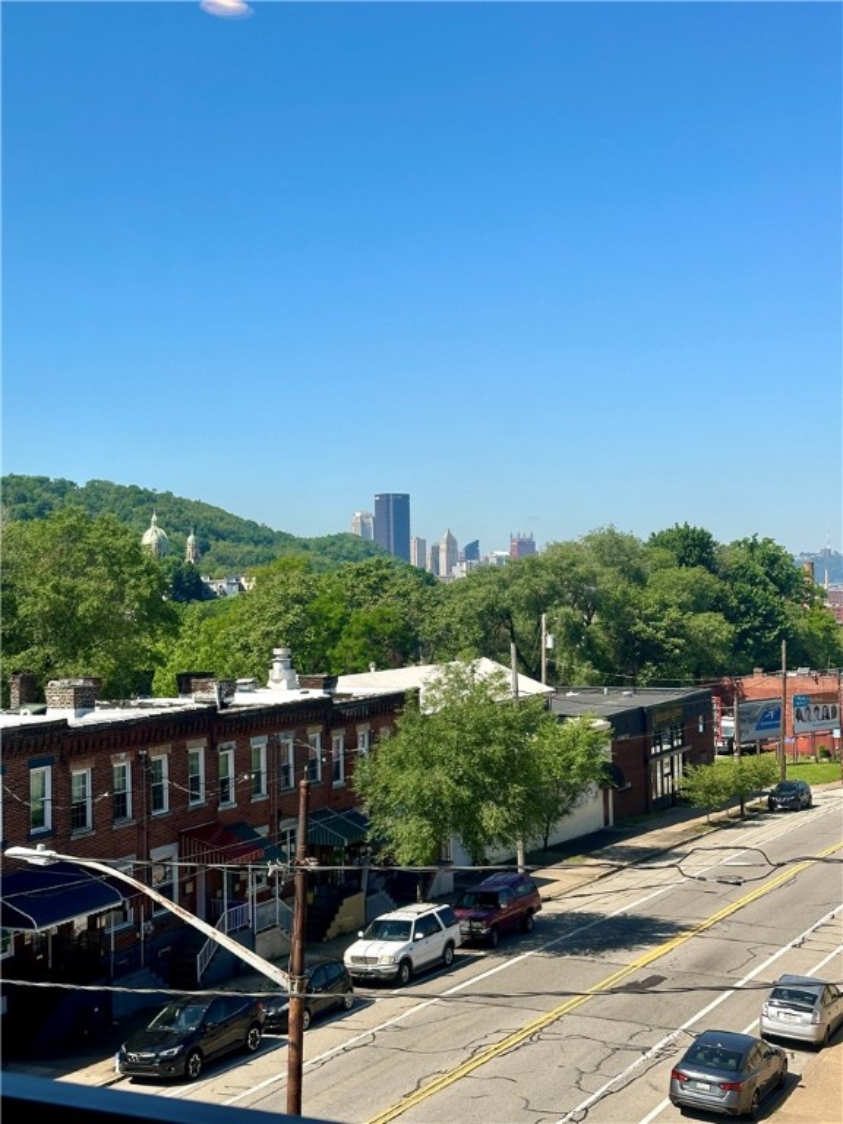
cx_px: 422
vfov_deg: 39.7
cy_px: 562
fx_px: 1559
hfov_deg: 30.3
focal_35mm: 48
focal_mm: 6.86
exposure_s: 1/2532
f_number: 1.78
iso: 64
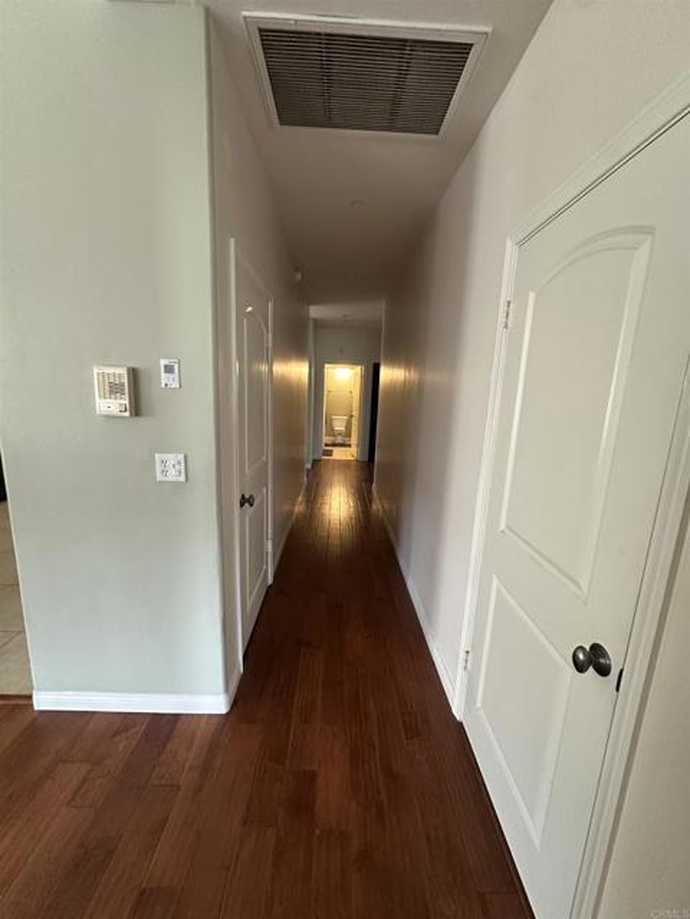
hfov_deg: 85.7
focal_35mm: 14
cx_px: 345
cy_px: 460
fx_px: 372
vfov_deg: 102.1
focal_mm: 2.22
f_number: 2.2
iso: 500
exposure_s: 1/60
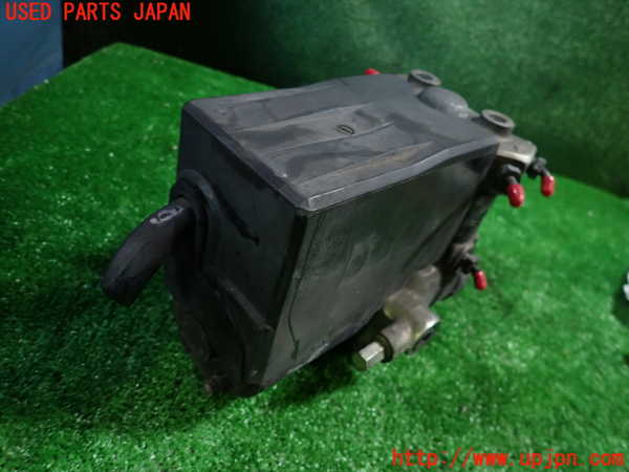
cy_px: 236
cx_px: 314
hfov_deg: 69.4
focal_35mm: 25
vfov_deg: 54.9
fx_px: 454
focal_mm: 4.5
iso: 200
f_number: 2
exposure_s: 1/30
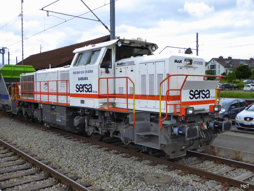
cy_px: 96
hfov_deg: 50.1
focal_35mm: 37
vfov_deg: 38.7
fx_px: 271
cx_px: 125
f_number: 3.7
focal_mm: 6.3
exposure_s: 1/250
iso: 125
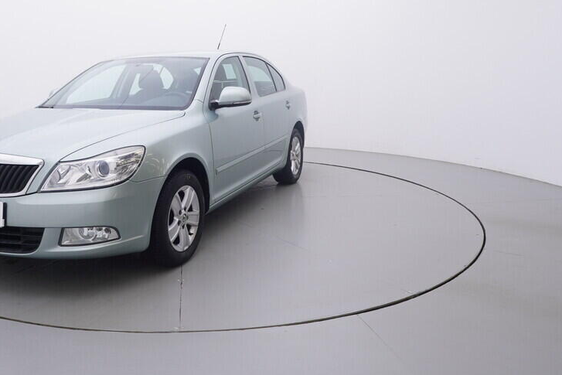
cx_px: 184
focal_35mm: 32
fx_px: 495
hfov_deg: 57.8
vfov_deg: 41.1
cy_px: 134
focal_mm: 15
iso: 200
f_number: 5
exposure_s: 1/80
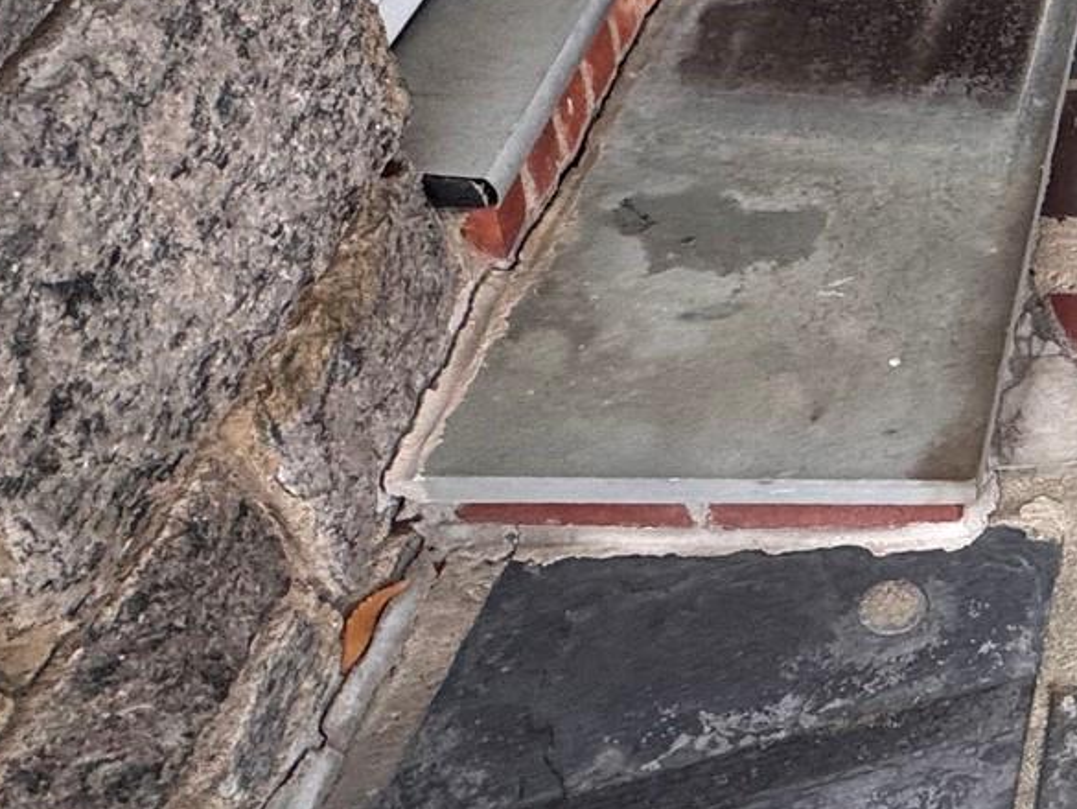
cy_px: 94
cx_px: 1771
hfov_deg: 24.8
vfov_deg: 28.6
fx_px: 1525
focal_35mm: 49
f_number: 2.2
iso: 125
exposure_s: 1/99
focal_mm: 2.22
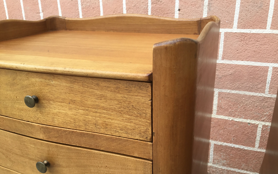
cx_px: 139
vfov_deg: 38.3
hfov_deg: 58.1
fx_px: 250
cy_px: 94
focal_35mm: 33
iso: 25
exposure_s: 1/100
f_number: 2.4
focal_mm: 3.3
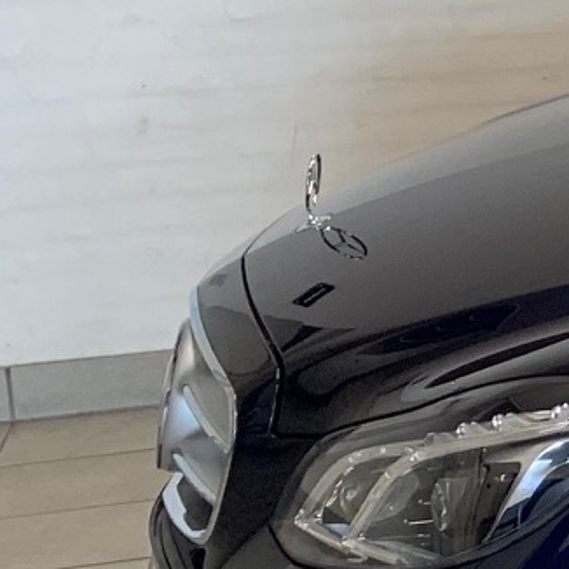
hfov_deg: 9.6
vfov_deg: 12.2
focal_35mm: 142
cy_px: 31
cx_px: 1697
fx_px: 2641
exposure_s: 1/50
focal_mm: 4.25
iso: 80
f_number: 1.8
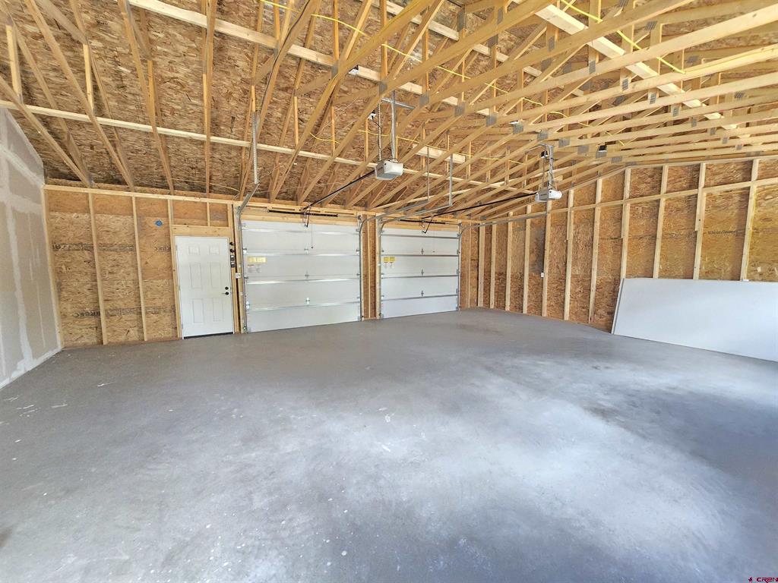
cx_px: 389
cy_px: 292
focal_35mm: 13
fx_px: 292
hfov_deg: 106.2
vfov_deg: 89.9
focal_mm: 2.2
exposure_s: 1/60
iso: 640
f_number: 2.2
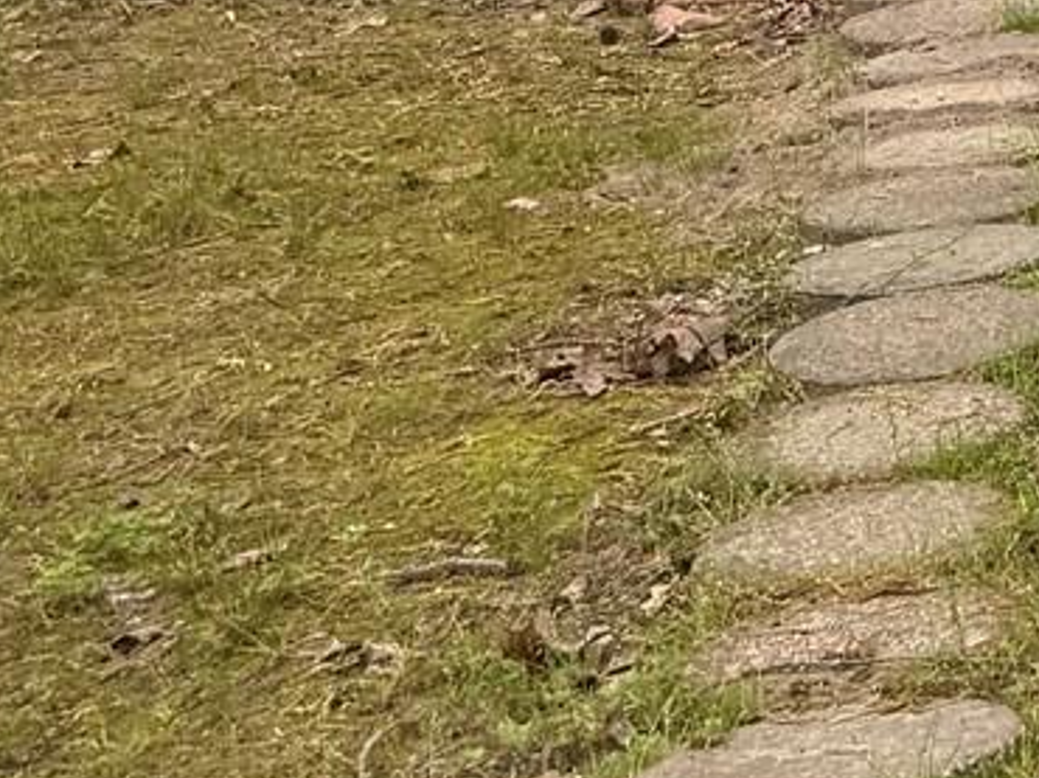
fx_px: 3989
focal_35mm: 133
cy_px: -708
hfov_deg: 11.2
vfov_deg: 10.4
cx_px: 2800
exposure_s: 1/524
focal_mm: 6.76
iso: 80
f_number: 1.78
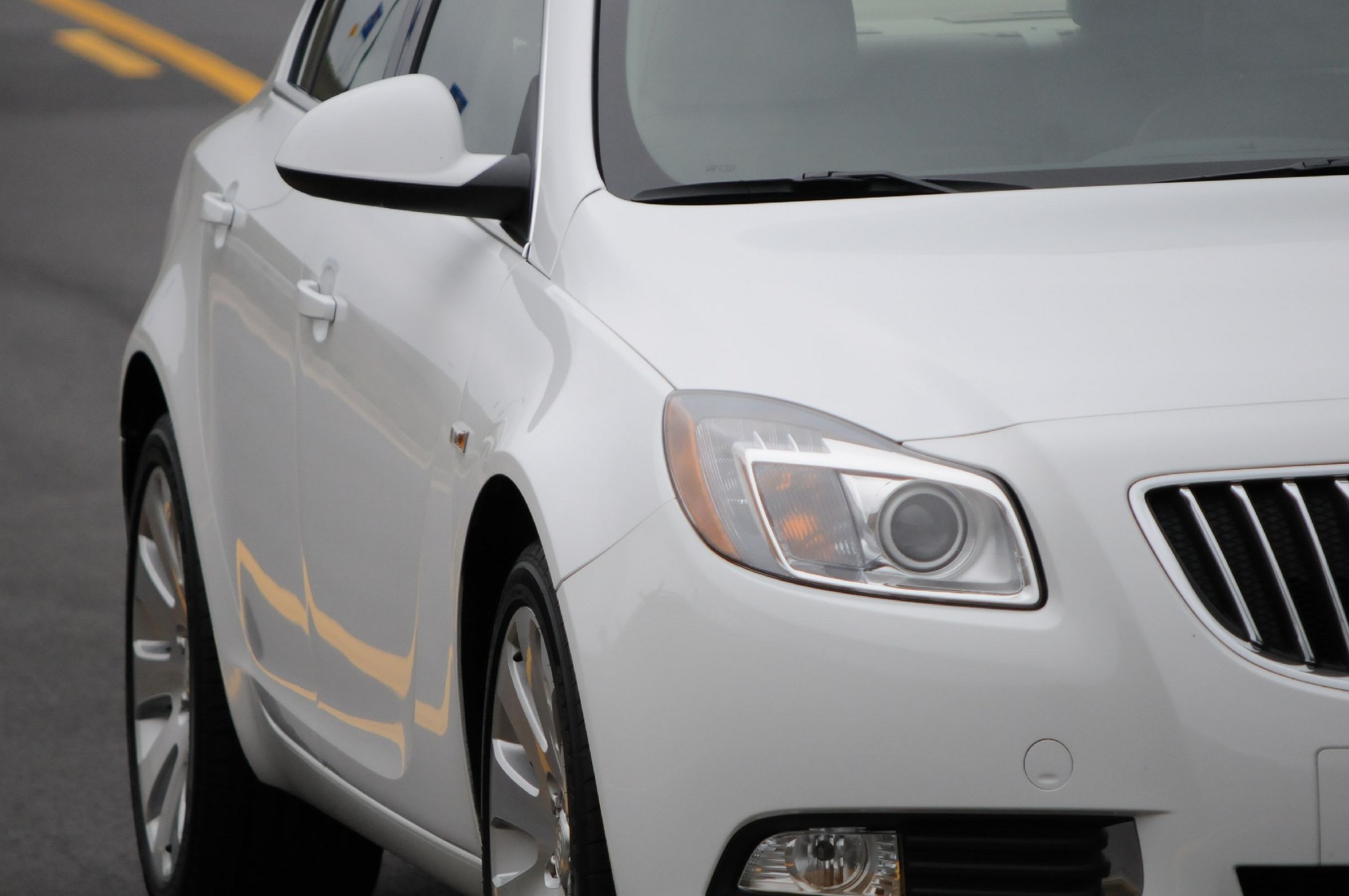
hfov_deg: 5.5
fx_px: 13926
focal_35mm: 372
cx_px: 672
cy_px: 406
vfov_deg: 3.7
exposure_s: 1/1600
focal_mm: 200
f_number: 5.6
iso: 800
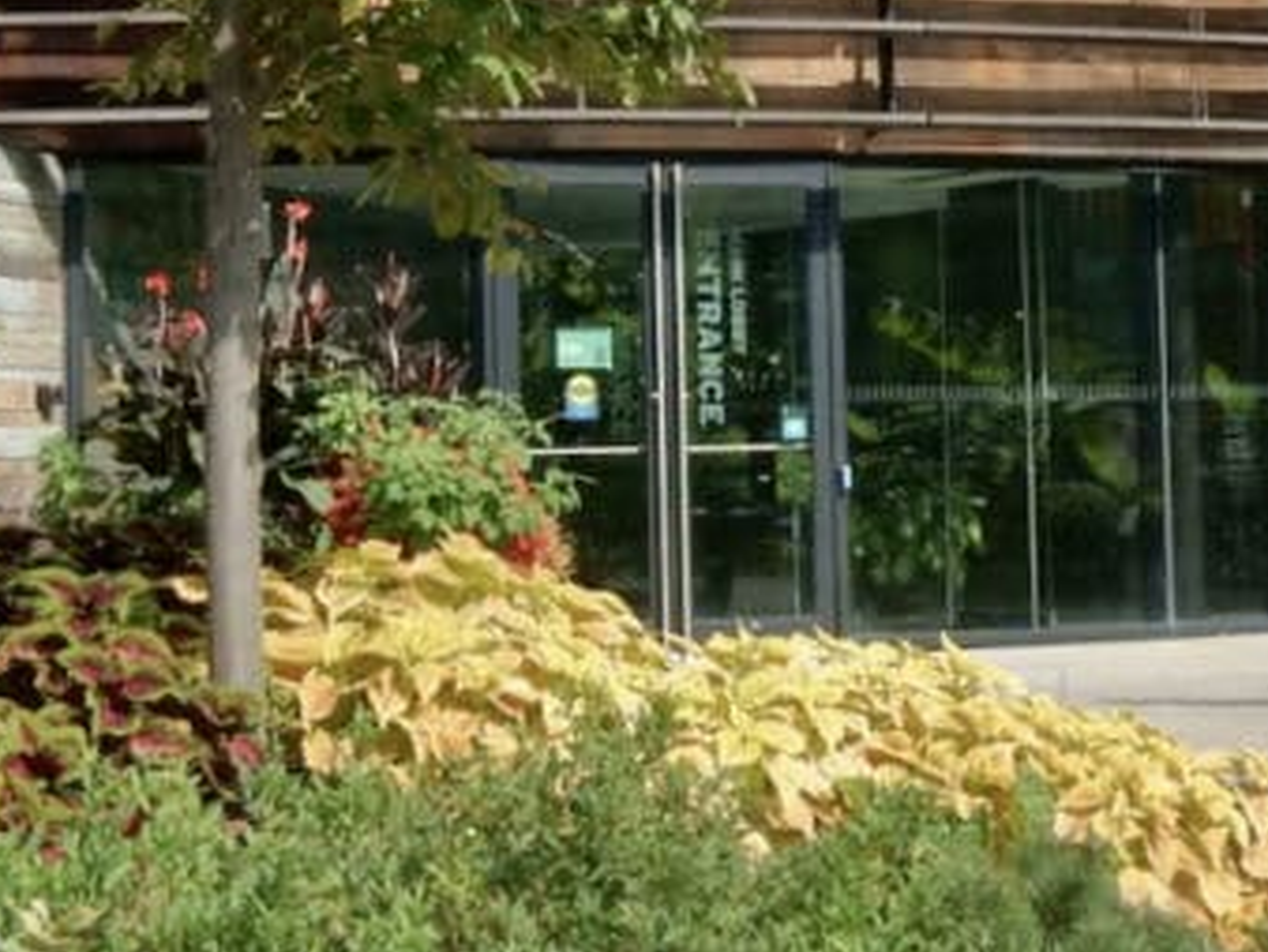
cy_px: 7
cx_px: 908
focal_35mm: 109
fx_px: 3996
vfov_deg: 13.4
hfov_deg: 18.0
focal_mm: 6.4
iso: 125
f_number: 4
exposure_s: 1/640
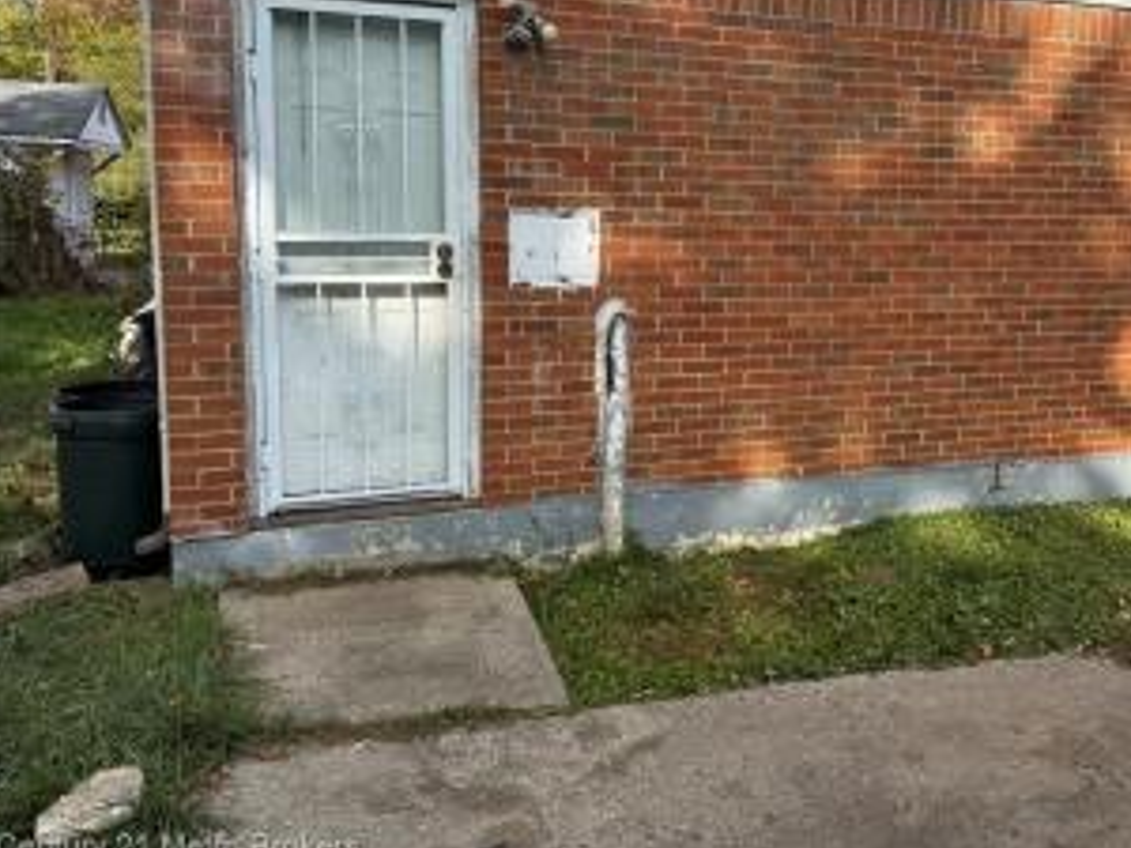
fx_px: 1046
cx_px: 743
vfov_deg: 43.7
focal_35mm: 32
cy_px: 305
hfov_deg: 55.8
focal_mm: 6.76
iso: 80
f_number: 1.78
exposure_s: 1/2370
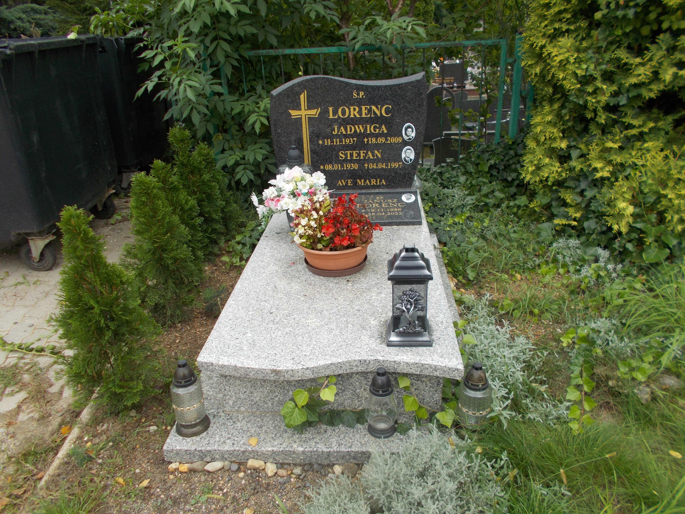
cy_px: 257
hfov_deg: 67.3
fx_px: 515
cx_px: 342
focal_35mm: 26
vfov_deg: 53.1
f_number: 3.2
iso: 80
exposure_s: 1/160
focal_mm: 4.6
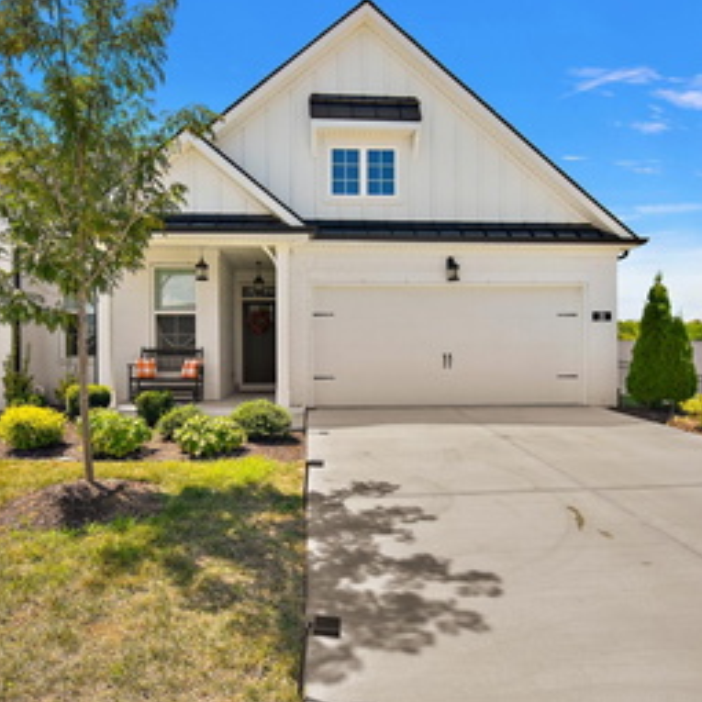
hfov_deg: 74.8
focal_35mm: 20
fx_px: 459
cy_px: 355
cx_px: 336
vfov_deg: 74.8
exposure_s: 1/160
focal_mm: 10
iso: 100
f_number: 5
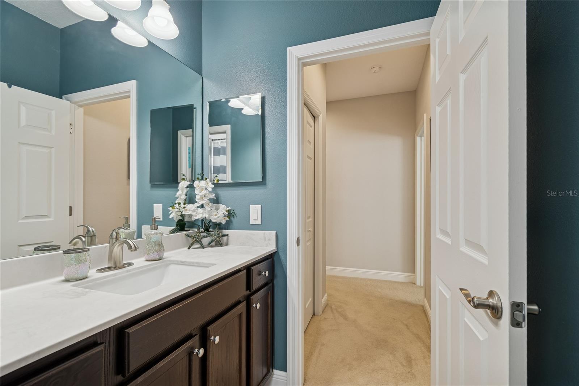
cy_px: 193
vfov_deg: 77.3
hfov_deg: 100.4
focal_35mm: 15
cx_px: 290
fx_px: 241
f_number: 7.1
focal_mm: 10
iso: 100
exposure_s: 1/4
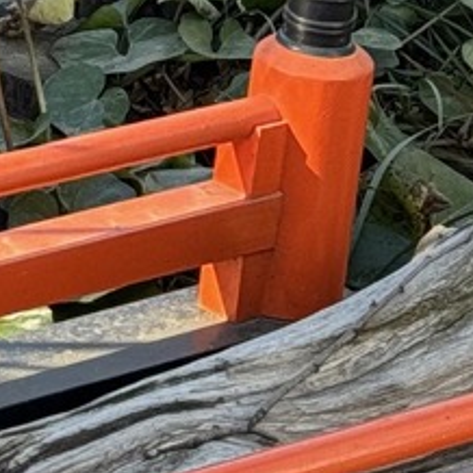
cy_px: -292
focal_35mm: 266
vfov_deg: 6.5
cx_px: -614
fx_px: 4112
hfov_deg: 6.3
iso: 64
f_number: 1.78
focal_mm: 6.86
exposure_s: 1/250
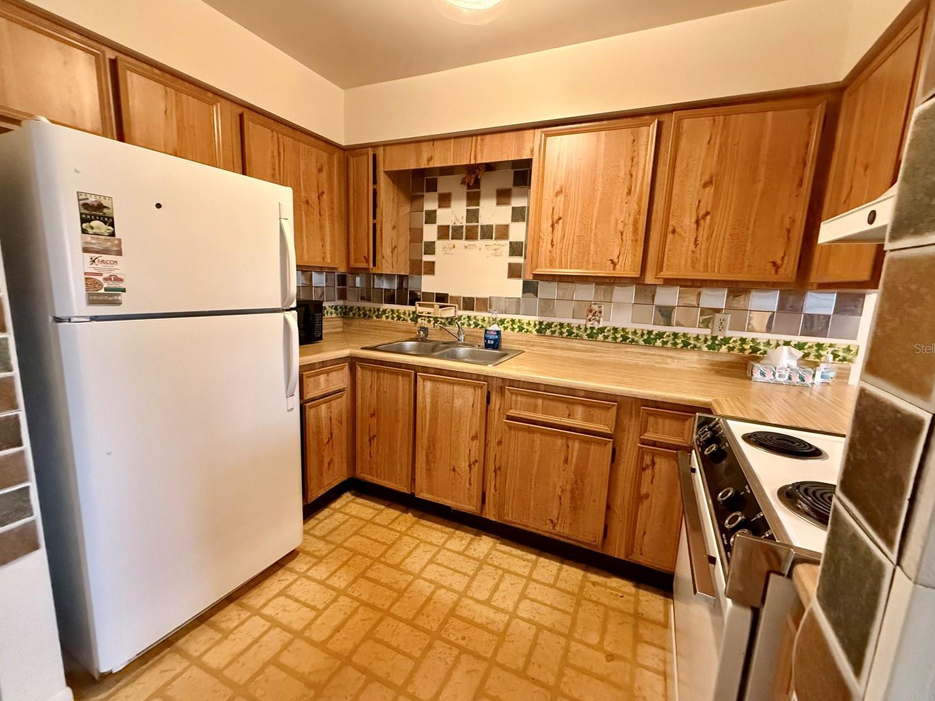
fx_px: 405
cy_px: 348
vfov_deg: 81.8
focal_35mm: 15
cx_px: 472
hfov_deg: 98.2
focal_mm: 2.22
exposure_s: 1/60
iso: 1000
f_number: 2.2
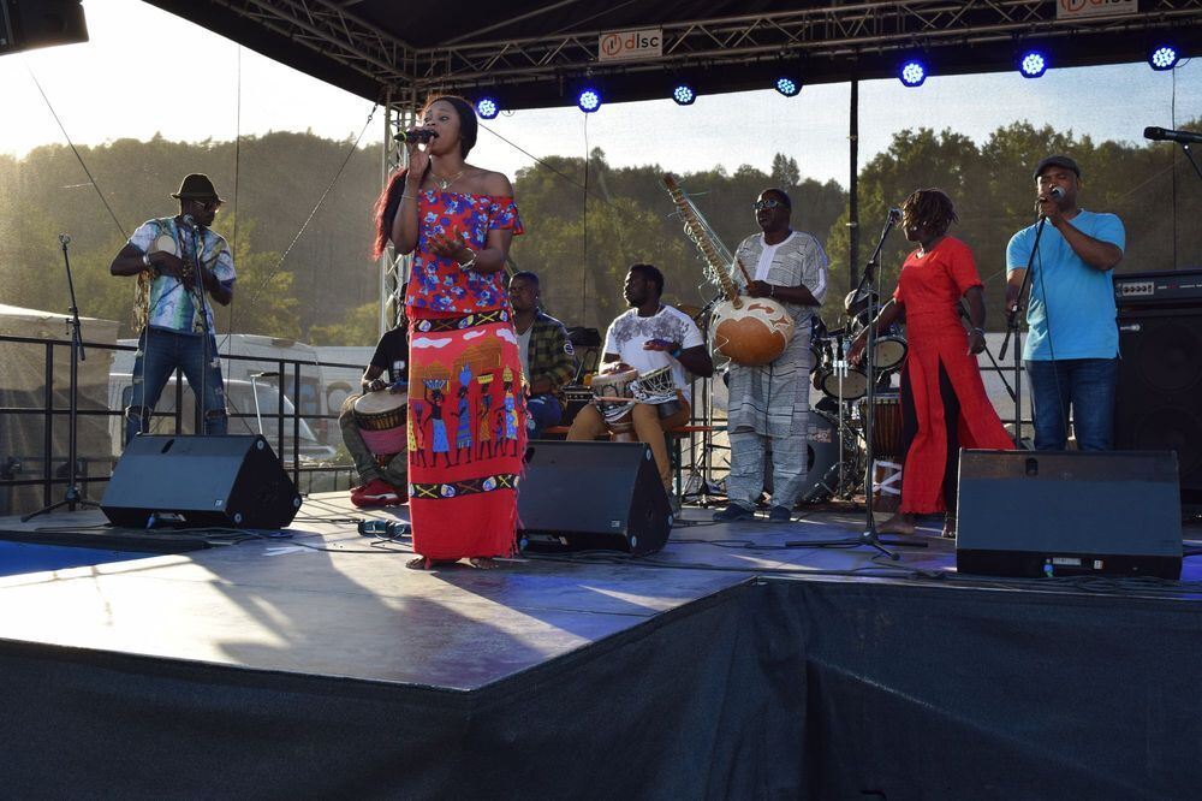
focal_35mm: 39
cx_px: 601
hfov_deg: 49.6
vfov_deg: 34.2
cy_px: 400
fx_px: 1302
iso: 320
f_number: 8
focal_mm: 26
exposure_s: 1/250
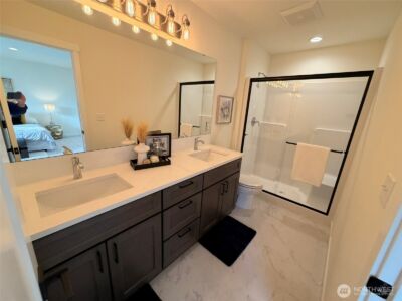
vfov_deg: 85.7
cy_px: 150
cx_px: 201
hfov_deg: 102.1
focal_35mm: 14
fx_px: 163
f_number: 2.2
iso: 200
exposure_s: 1/120
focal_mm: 2.22
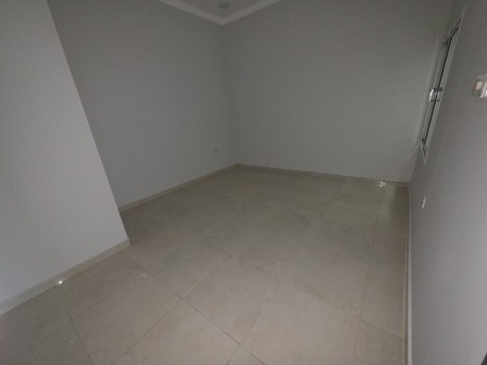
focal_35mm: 13
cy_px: 182
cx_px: 244
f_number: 1.9
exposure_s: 1/30
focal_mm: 2.2
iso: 400
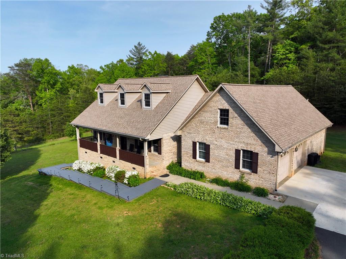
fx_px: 240
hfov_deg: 71.6
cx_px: 173
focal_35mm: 24
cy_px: 130
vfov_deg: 56.8
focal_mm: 12.3
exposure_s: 1/200
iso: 100
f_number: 2.8
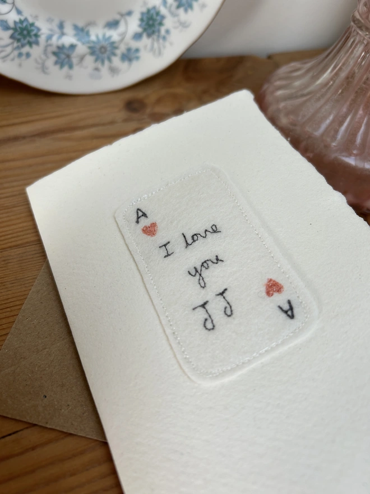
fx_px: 371
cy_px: 247
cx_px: 185
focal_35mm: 26
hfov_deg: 53.1
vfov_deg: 67.3
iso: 32
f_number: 1.5
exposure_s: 1/121
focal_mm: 5.7
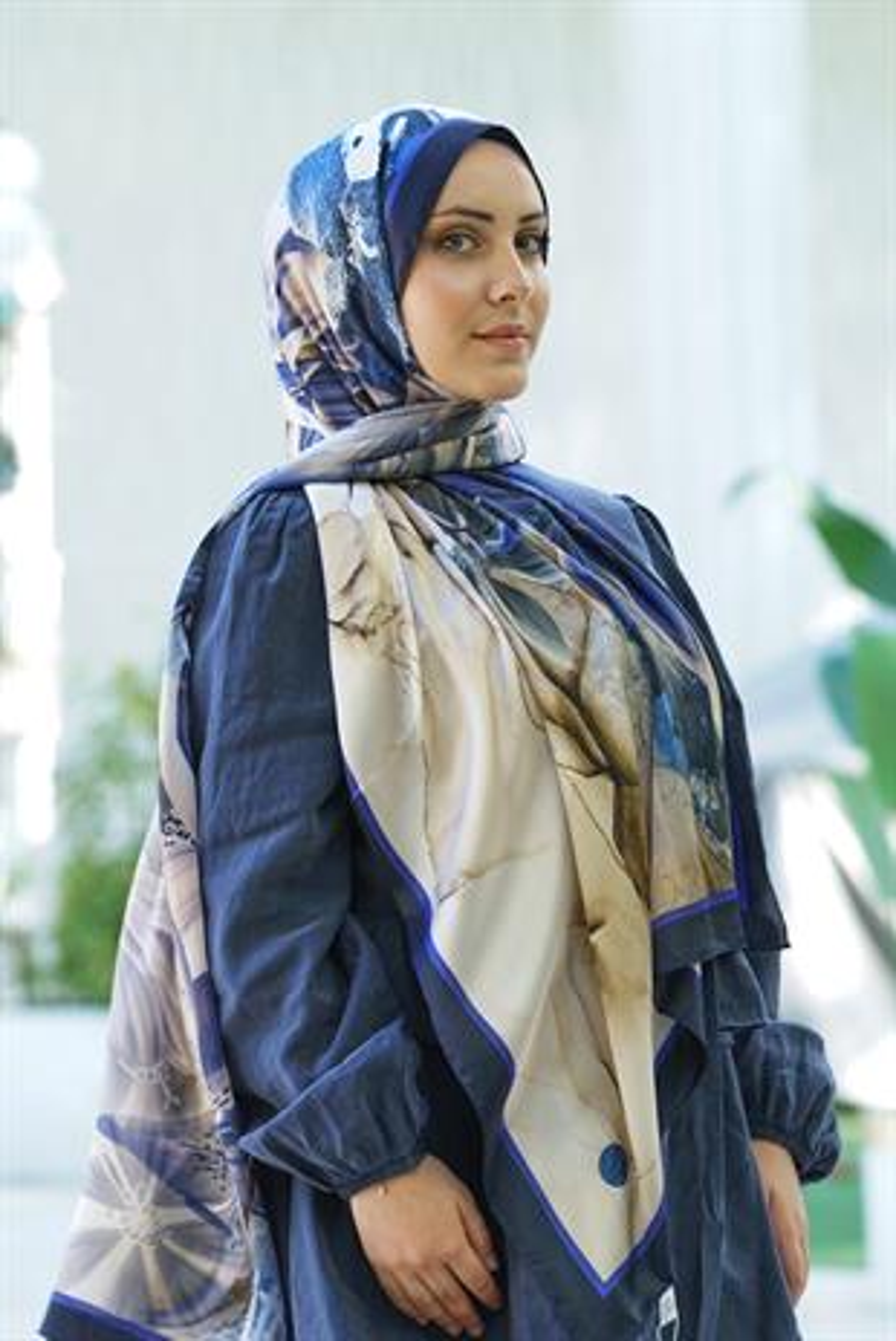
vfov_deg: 14.6
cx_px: 448
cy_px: 670
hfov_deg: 9.8
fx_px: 5218
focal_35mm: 140
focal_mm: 140
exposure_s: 1/125
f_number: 5
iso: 640
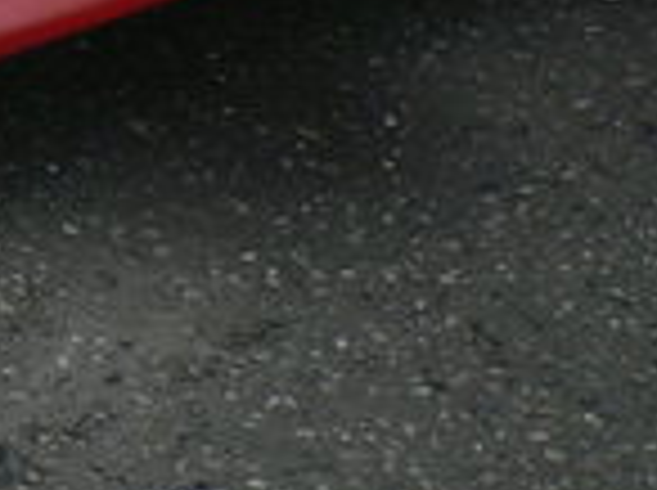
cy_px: -521
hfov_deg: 11.9
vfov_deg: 8.8
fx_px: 2994
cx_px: -387
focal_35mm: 158
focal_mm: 6
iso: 80
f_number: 4
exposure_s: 1/160
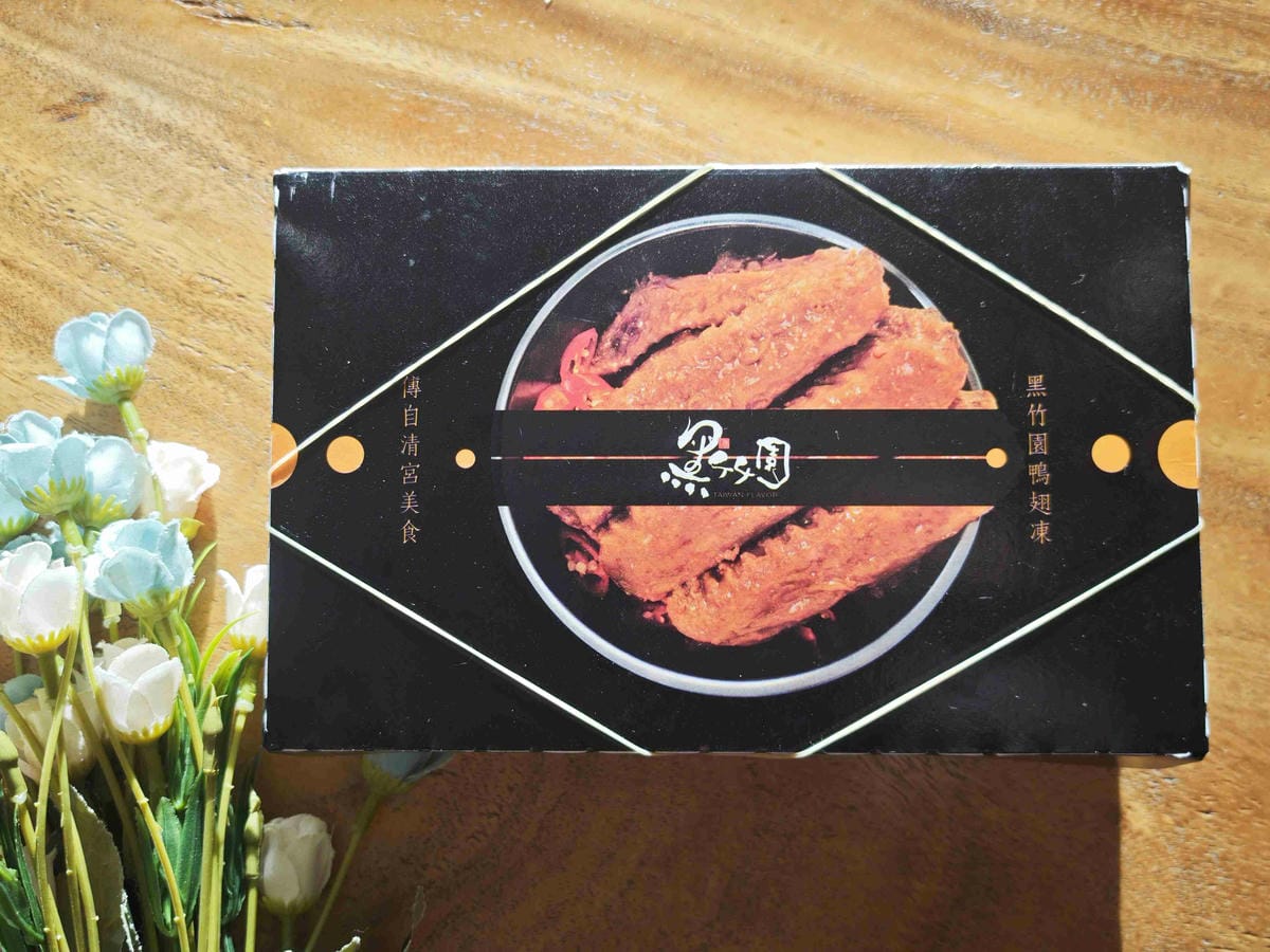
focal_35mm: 35
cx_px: 635
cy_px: 476
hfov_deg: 52.6
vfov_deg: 40.7
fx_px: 1284
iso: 138
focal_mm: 8.72
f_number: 2
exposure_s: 1/120
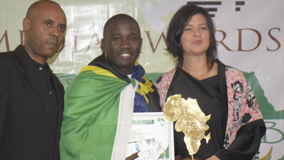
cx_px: 118
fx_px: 746
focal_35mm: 99
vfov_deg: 12.2
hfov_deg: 21.5
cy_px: 101
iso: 3200
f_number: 4.8
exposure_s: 1/60
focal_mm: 50
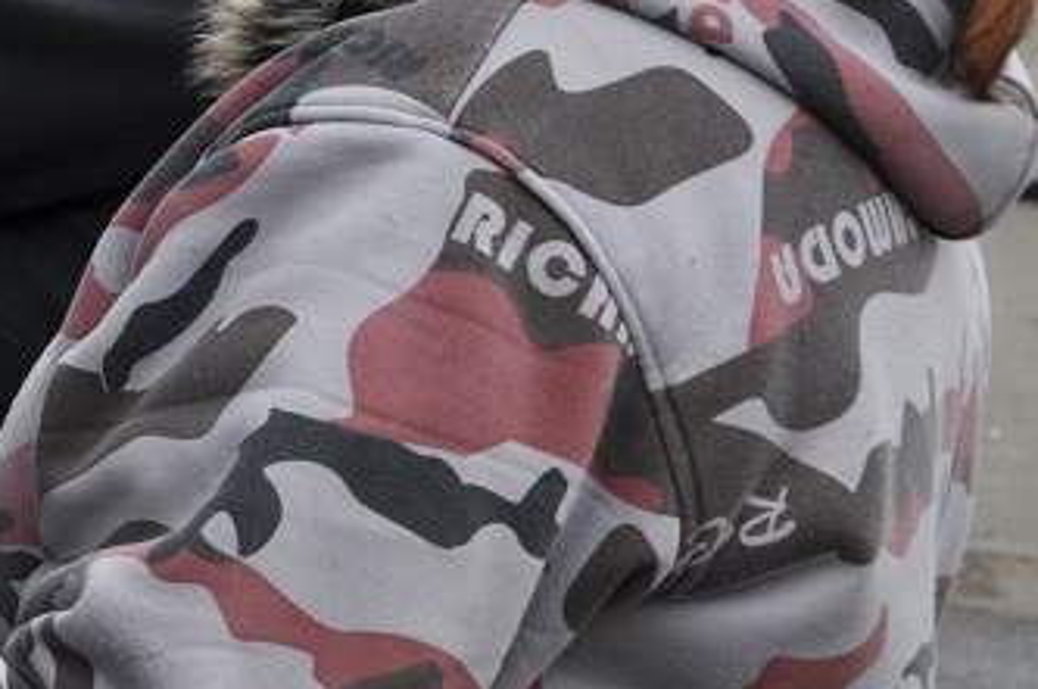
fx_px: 6536
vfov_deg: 6.0
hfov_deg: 8.7
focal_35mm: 227
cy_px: 39
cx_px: -779
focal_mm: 42
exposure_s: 1/80
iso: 200
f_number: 4.8
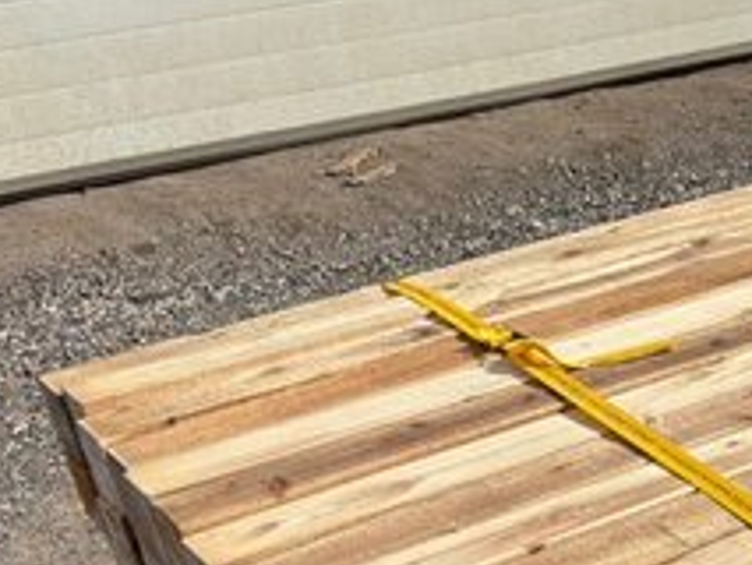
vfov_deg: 18.1
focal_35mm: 77
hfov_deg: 22.8
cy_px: 687
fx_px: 1674
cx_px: 948
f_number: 1.6
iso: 50
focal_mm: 5.96
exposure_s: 1/6329
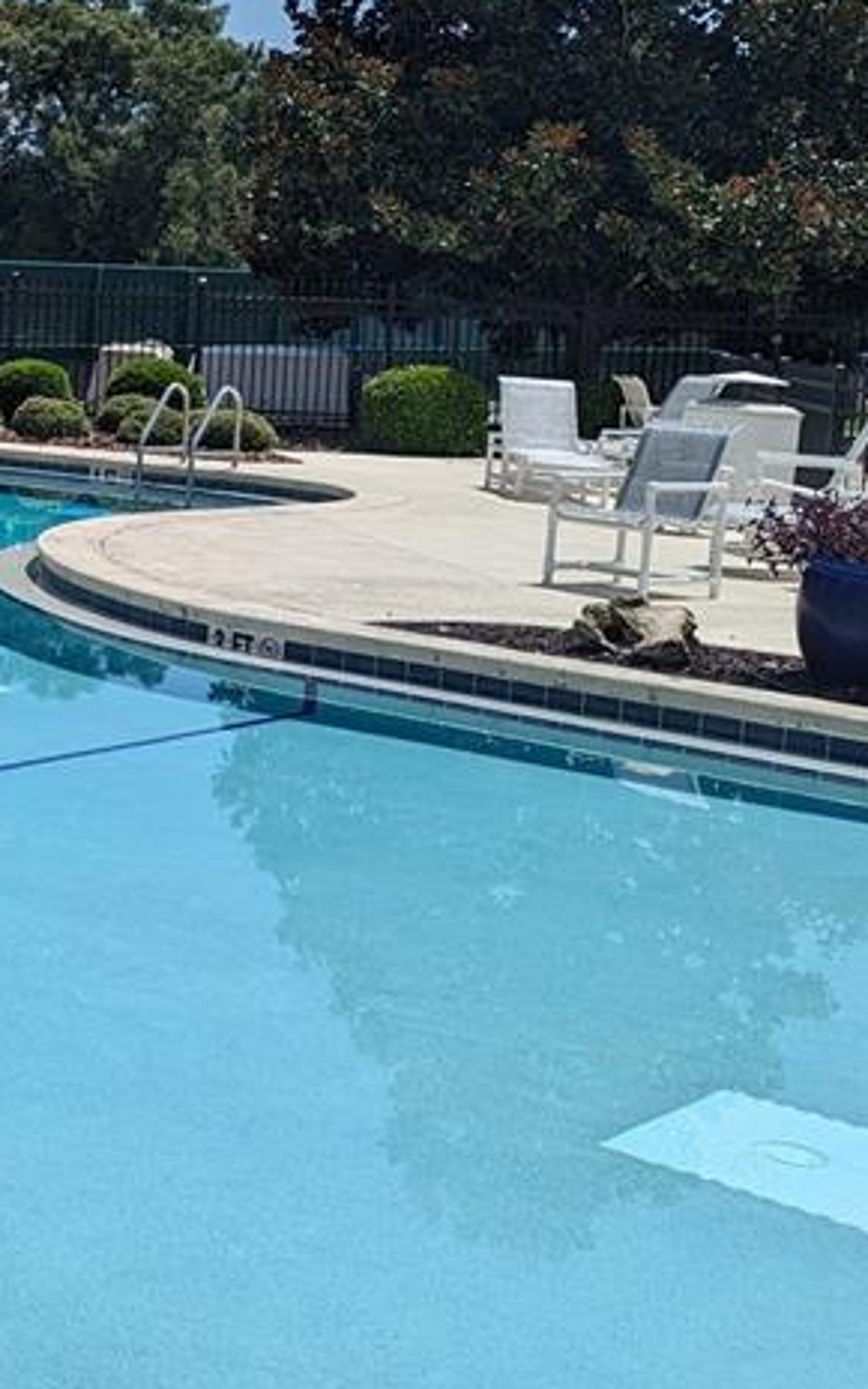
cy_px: 488
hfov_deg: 19.4
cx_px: -518
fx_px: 2120
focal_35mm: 56
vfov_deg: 36.0
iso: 48
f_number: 1.85
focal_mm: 6.81
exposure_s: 1/3145
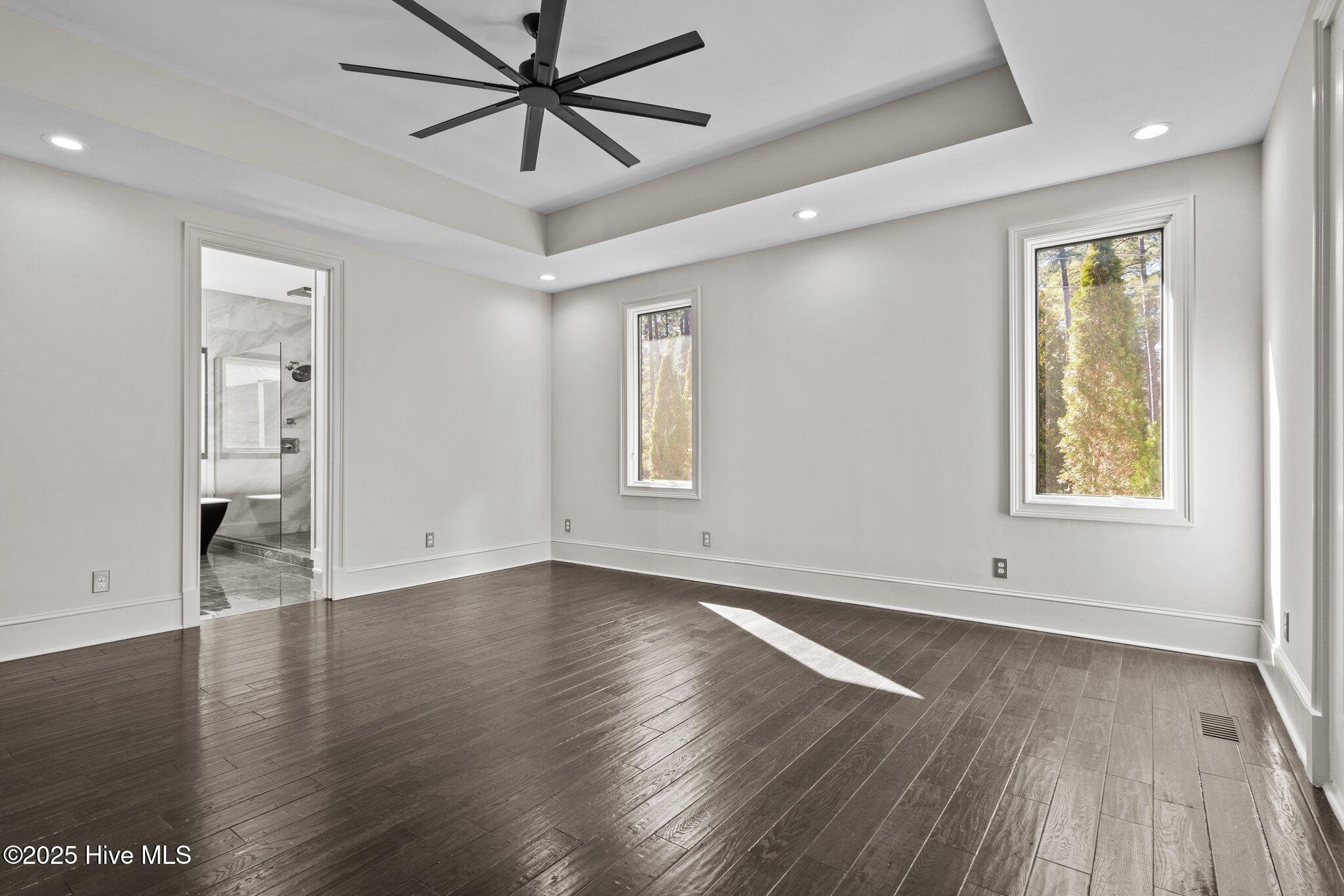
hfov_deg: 93.3
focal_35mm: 17
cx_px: 672
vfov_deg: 70.4
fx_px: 635
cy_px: 448
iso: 400
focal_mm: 17
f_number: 8
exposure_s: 1/3
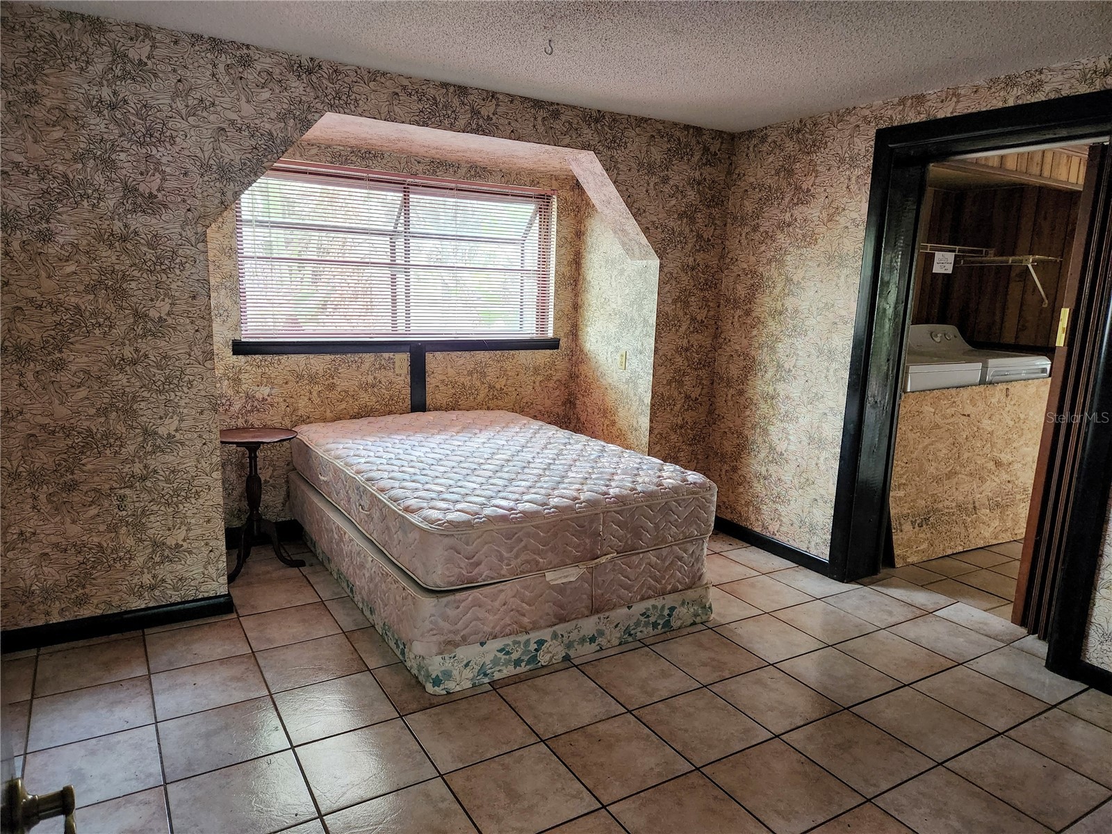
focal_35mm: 23
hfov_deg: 73.9
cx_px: 556
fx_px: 739
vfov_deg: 58.9
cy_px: 417
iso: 800
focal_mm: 5.4
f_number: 1.8
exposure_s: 1/120
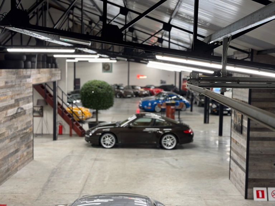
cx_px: 138
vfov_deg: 30.3
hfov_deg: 39.7
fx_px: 381
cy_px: 103
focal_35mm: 48
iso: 125
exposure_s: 1/50
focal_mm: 6.76
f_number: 1.78
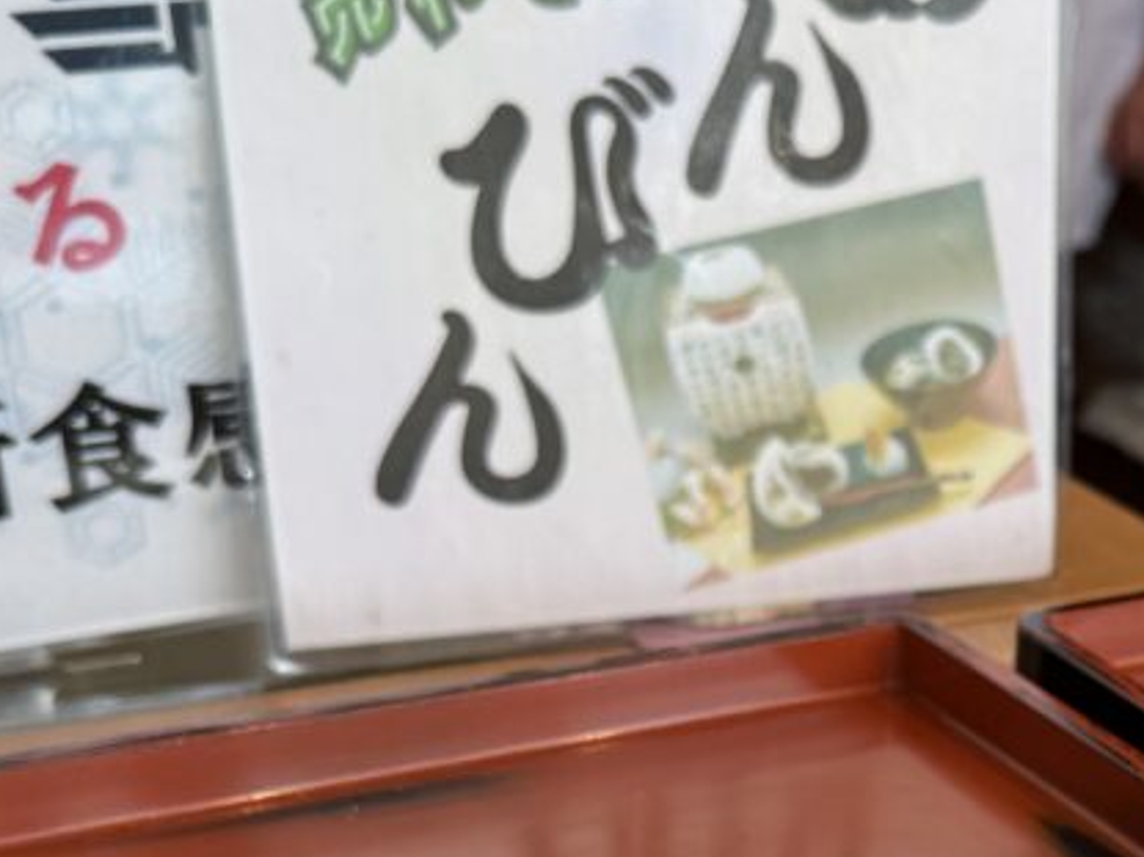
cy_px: 868
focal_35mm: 74
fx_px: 2445
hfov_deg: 25.1
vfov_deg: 19.3
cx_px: 1130
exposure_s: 1/100
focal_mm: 6.76
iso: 50
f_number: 1.78
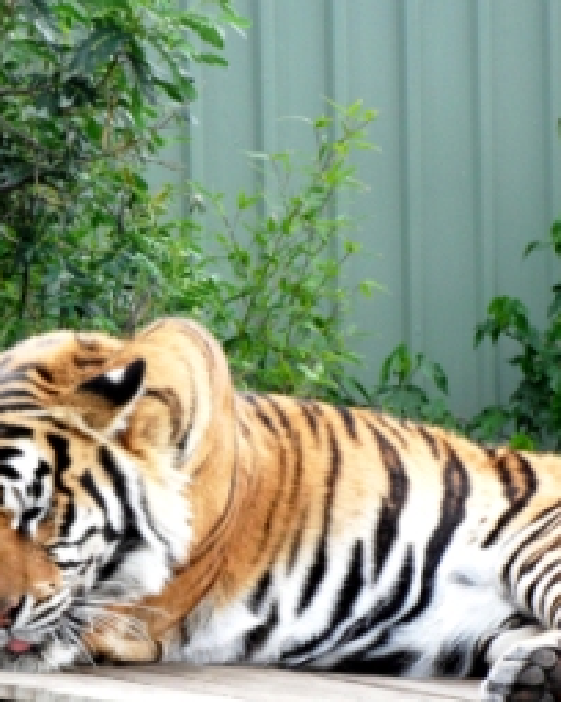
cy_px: 429
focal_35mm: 618
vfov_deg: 3.1
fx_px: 12826
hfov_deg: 2.5
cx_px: 267
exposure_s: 1/90
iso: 160
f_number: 5.8
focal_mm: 58.5
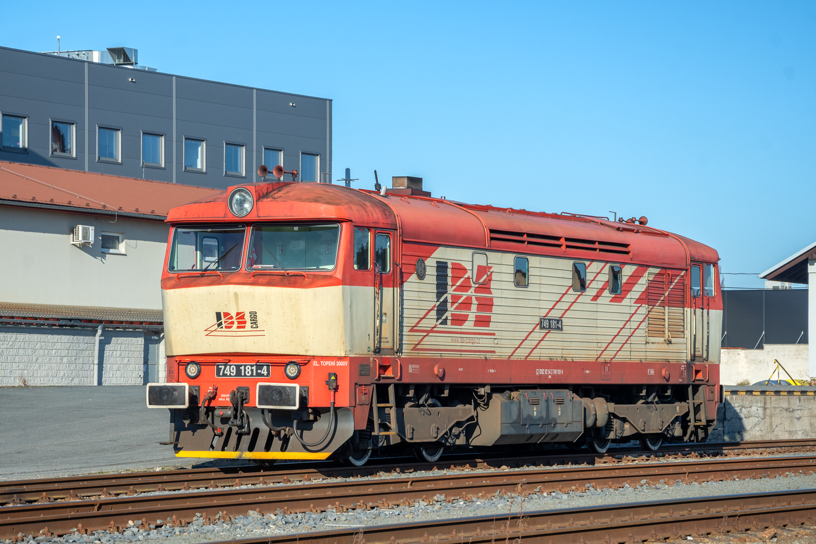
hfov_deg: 18.3
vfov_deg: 12.2
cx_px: 408
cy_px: 272
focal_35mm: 112
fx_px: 2539
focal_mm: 75
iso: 125
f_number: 9
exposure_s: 1/800
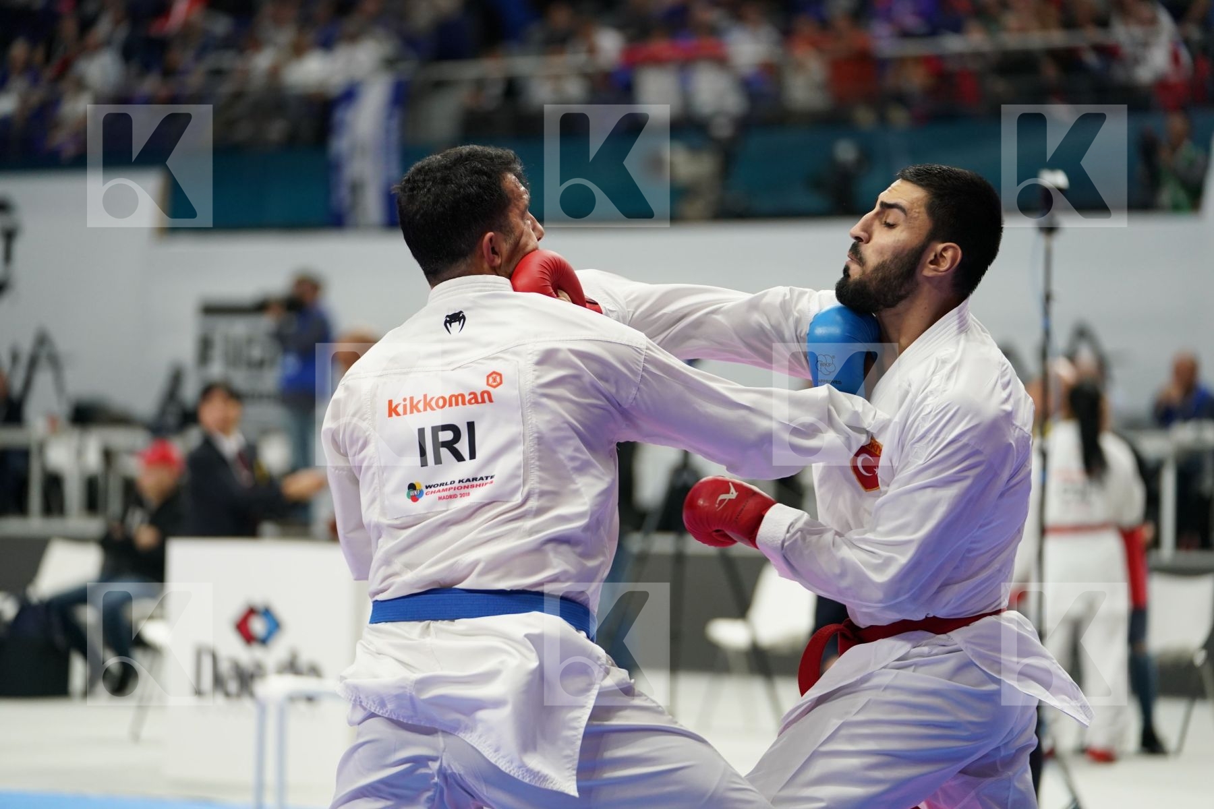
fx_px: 4485
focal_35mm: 133
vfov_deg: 10.3
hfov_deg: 15.4
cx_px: 607
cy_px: 404
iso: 2000
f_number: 2.8
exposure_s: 1/1000
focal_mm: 133
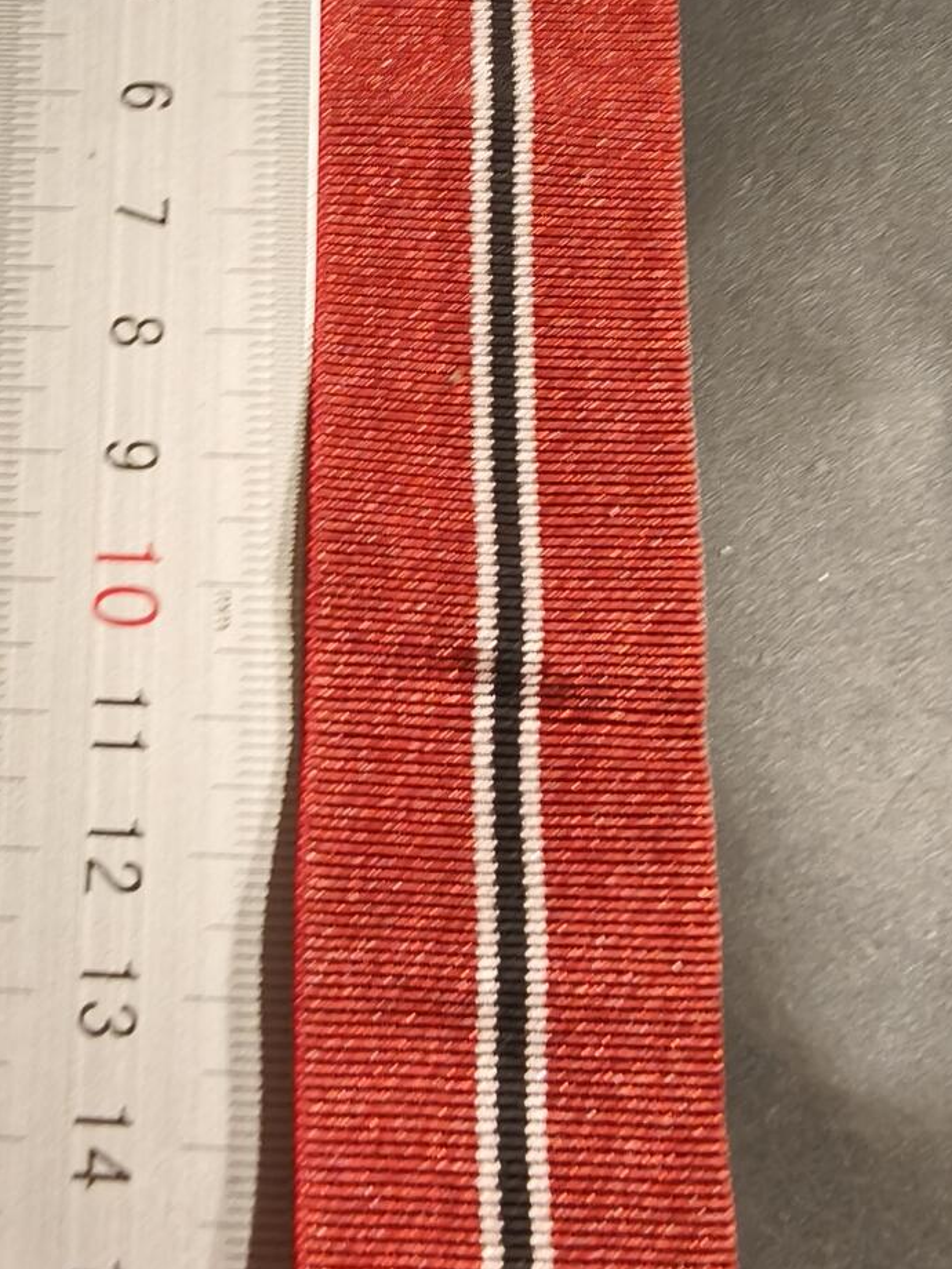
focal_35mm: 45
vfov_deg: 42.1
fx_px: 1650
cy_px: 637
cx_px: 486
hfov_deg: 32.2
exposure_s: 1/50
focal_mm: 2.32
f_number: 2
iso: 250
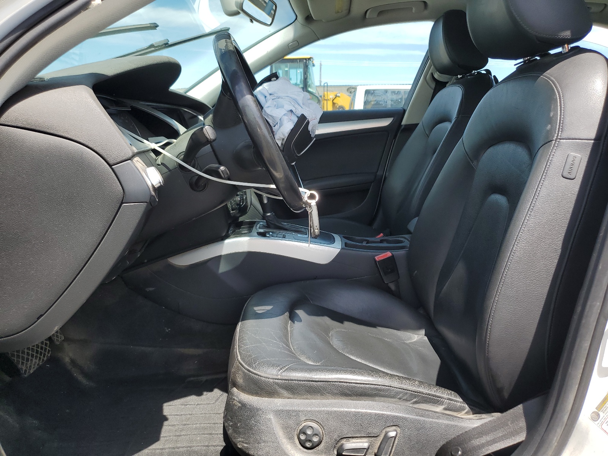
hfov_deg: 67.3
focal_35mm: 26
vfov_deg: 53.1
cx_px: 304
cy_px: 228
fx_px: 457
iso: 50
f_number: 1.5
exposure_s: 1/1111
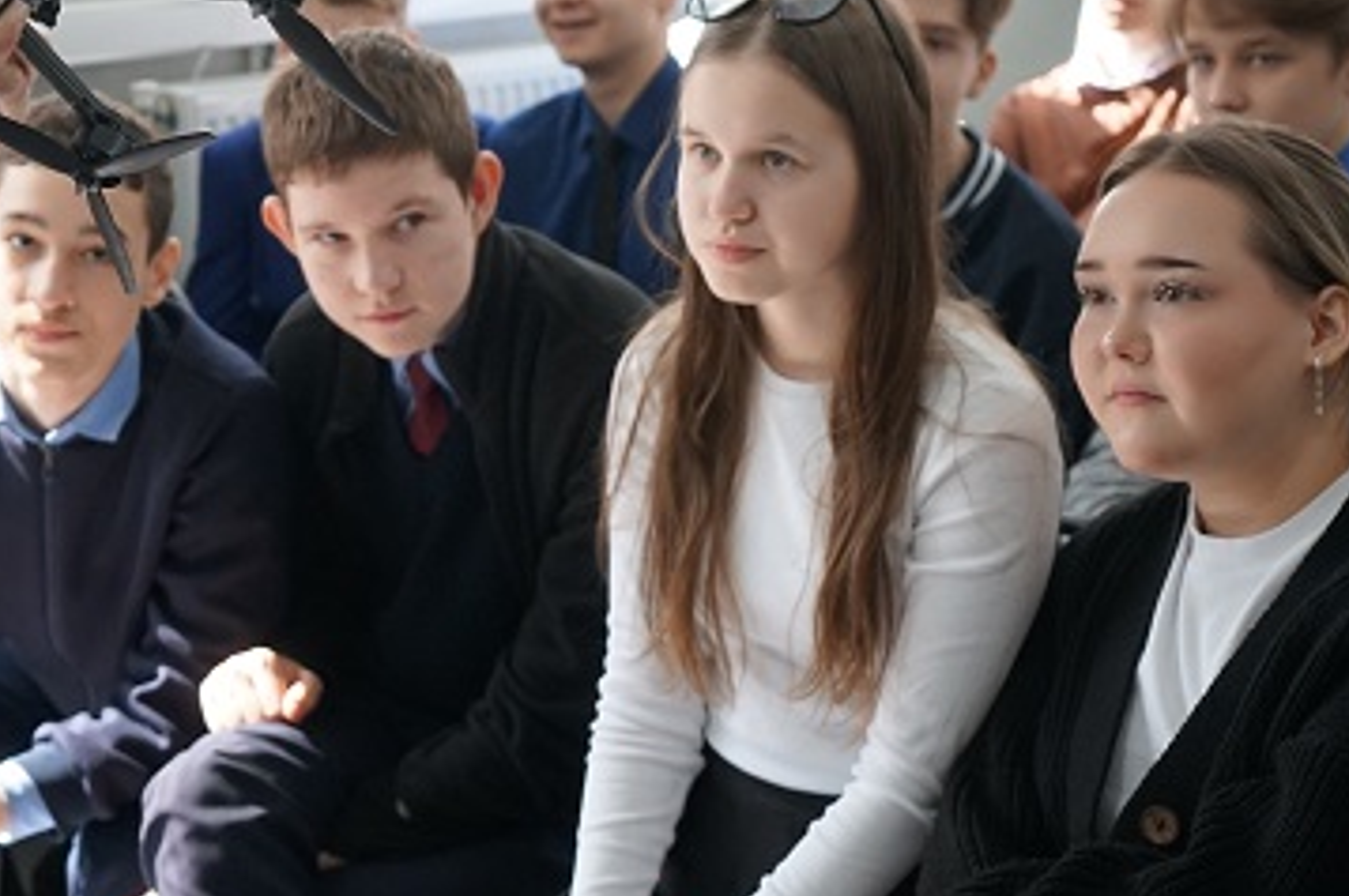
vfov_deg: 15.8
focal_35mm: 85
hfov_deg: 23.4
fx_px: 3182
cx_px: 158
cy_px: 9
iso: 800
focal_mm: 38
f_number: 4
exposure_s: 1/160
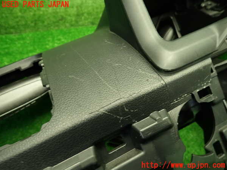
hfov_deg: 69.4
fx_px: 164
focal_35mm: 25
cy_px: 85
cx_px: 114
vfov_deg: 54.9
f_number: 2
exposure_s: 1/30
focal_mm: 4.5
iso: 250
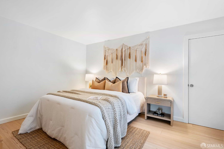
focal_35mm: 17
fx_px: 106
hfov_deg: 93.3
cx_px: 112
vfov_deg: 70.4
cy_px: 74
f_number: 11
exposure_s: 1/5
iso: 640
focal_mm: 17
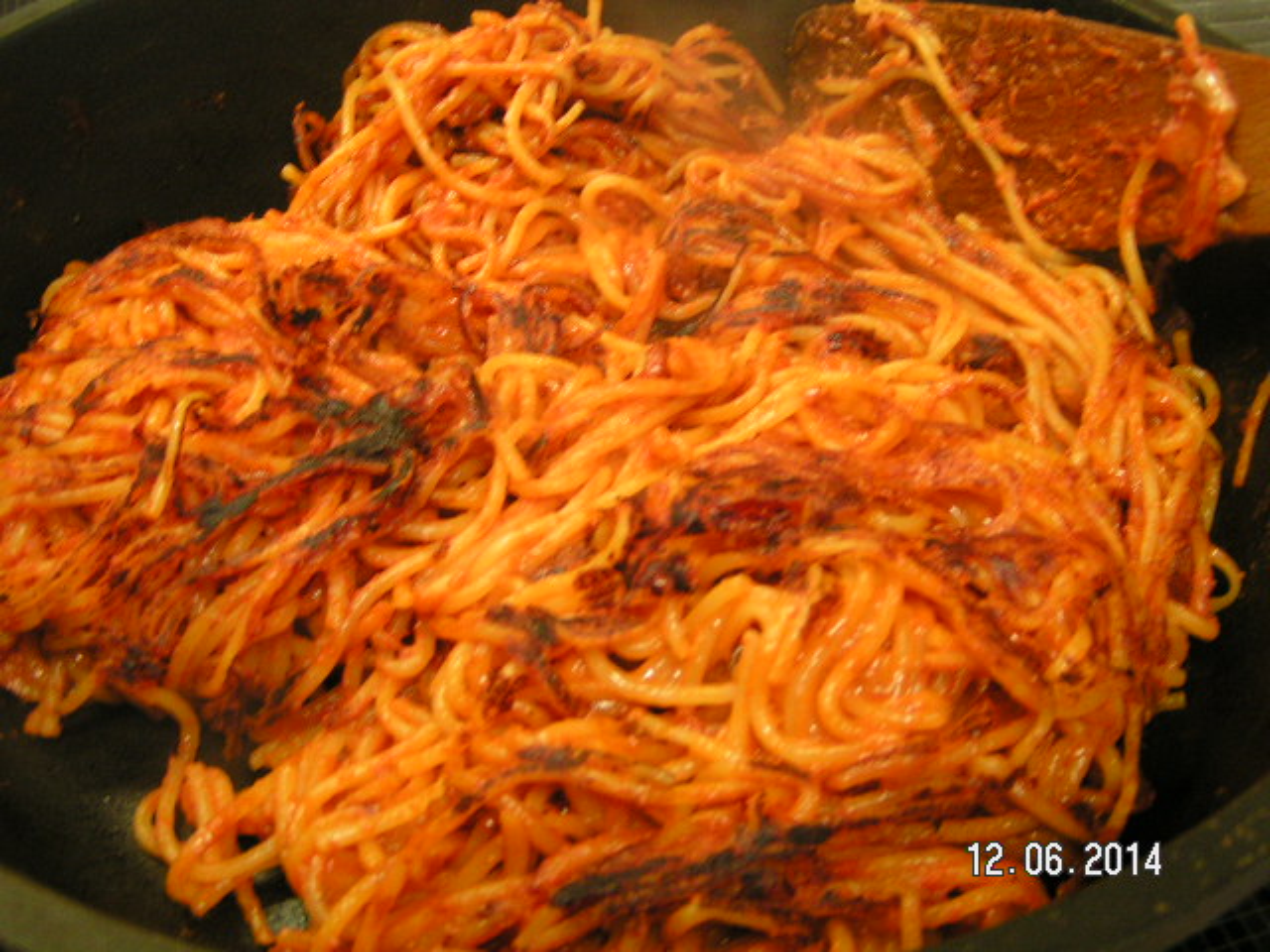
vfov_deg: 37.7
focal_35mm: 38
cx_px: 635
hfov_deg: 49.0
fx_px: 1394
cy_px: 476
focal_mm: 5.8
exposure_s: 1/10
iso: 200
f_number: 2.8
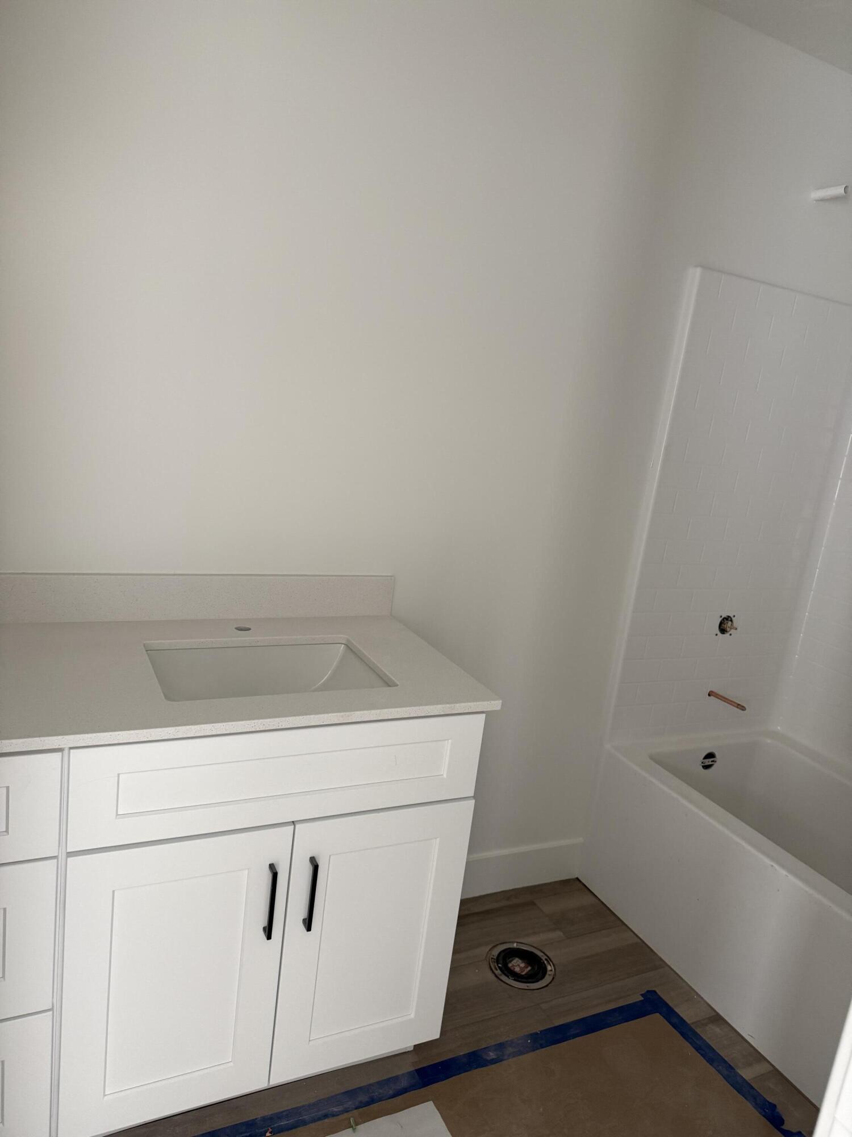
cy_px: 568
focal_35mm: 24
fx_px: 788
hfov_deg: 56.8
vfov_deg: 71.6
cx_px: 426
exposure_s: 1/60
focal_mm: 6.76
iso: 200
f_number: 1.78
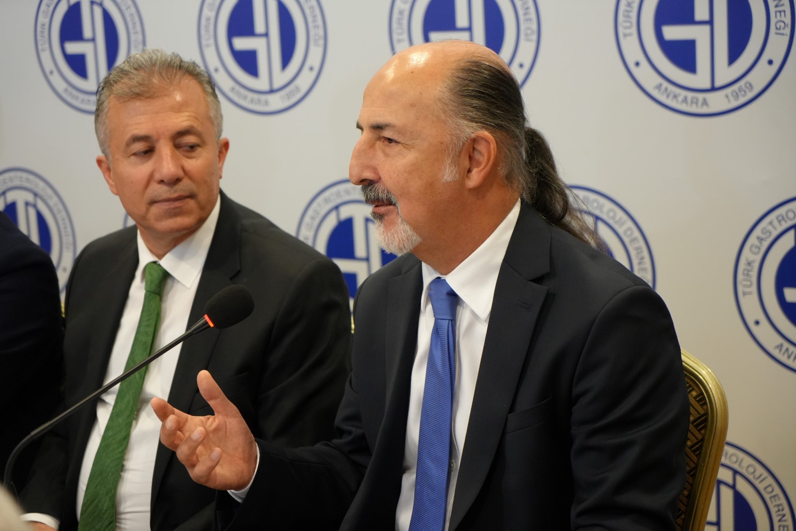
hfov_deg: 28.8
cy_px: 266
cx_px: 398
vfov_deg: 19.5
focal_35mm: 70
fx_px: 1548
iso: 4000
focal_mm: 70
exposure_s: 1/160
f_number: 4
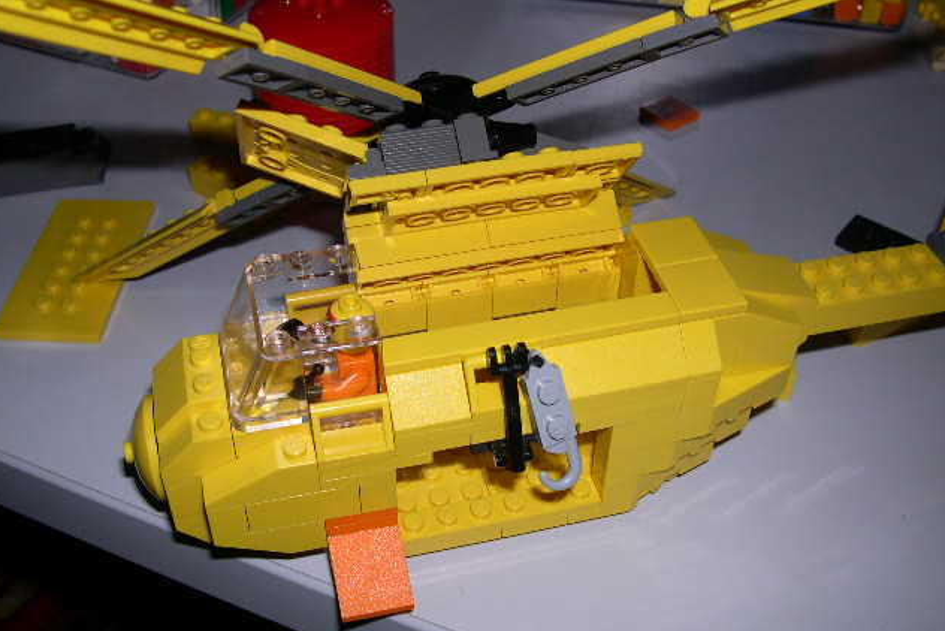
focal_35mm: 40
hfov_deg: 48.4
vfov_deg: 33.4
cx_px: 470
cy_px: 311
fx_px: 1050
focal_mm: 8
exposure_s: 1/60
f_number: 7.6
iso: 100
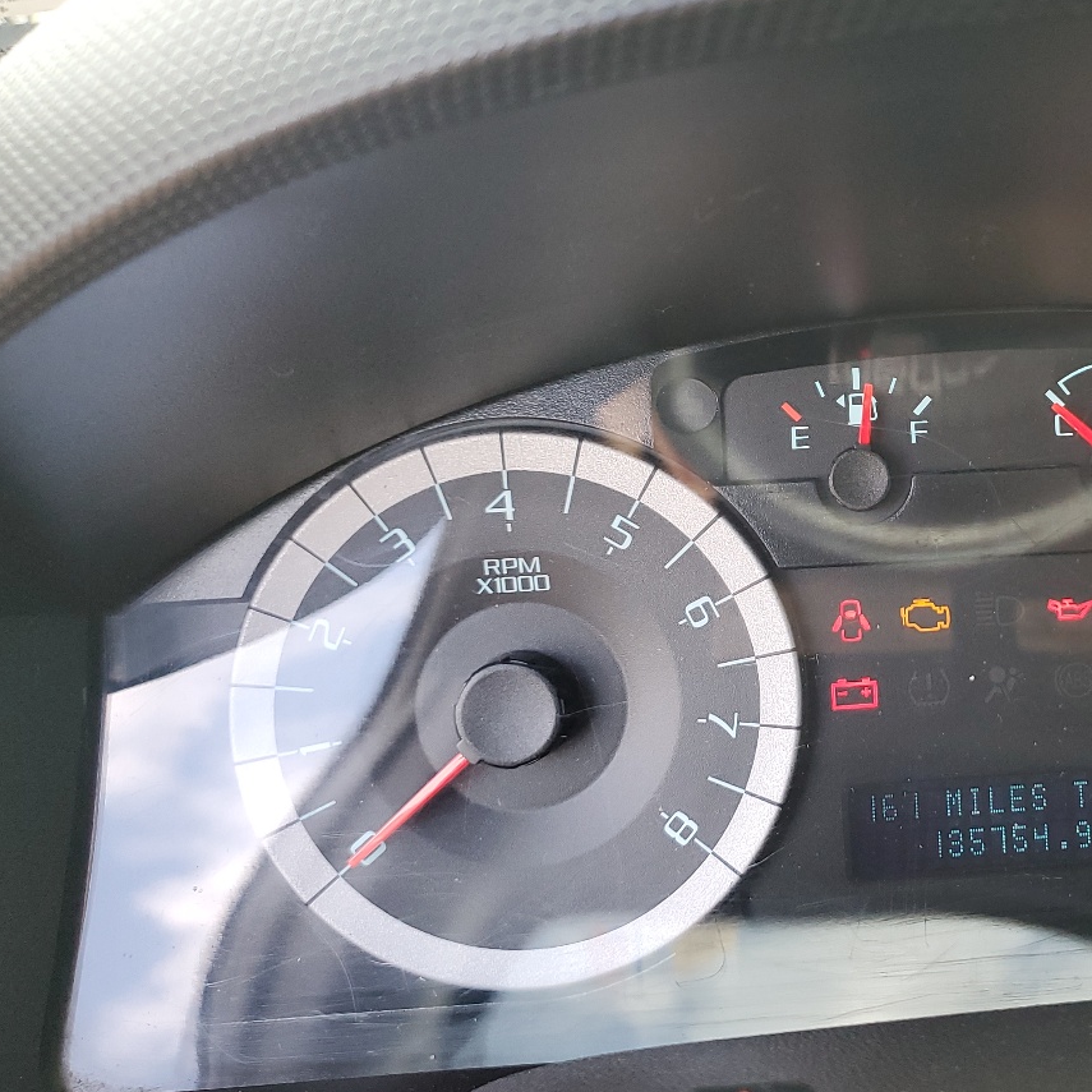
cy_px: 511
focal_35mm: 43
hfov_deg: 36.4
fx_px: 1535
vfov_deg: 39.2
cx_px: 1010
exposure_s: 1/120
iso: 87
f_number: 1.5
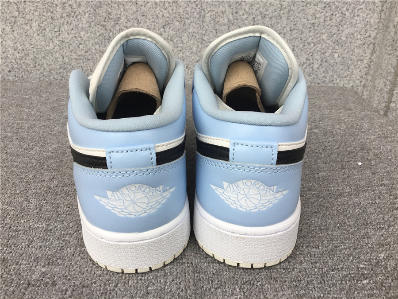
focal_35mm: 31
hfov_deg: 58.4
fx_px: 356
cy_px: 150
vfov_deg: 45.4
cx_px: 199
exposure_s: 1/127
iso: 25
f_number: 2.4
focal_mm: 3.3
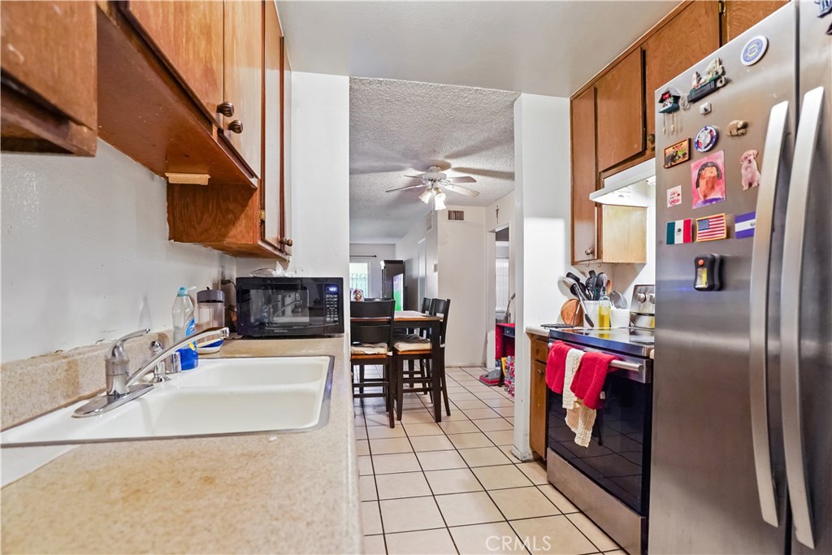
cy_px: 278
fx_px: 370
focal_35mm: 16
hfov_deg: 96.7
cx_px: 416
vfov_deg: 73.8
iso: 2500
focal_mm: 16
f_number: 5
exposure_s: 1/25
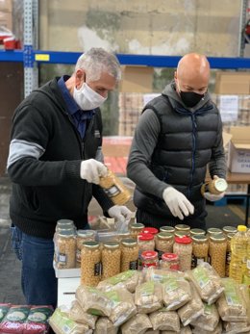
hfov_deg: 28.0
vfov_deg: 36.8
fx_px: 501
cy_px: 167
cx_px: 125
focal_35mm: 52
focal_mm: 6
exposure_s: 1/60
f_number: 2.4
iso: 320
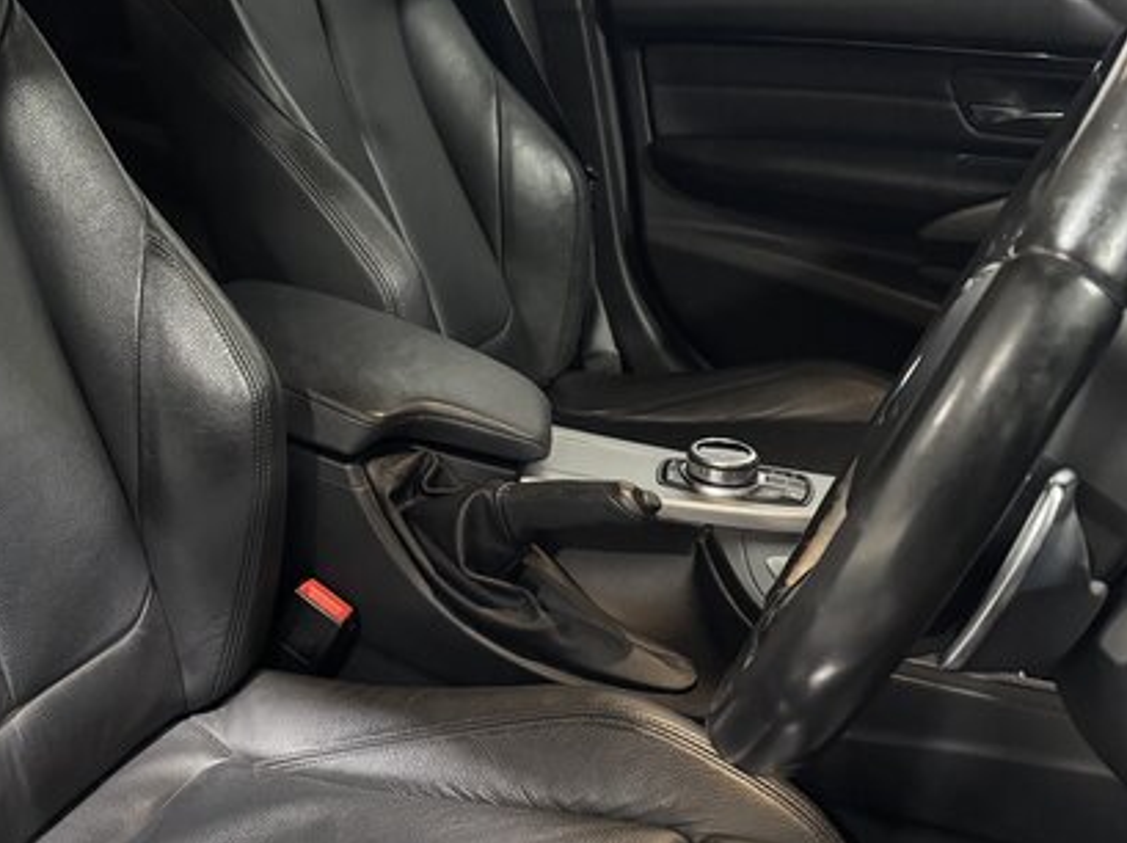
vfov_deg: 30.4
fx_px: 1529
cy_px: 223
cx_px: 207
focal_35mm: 47
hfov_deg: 38.7
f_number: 1.78
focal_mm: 6.76
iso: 800
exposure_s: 1/25
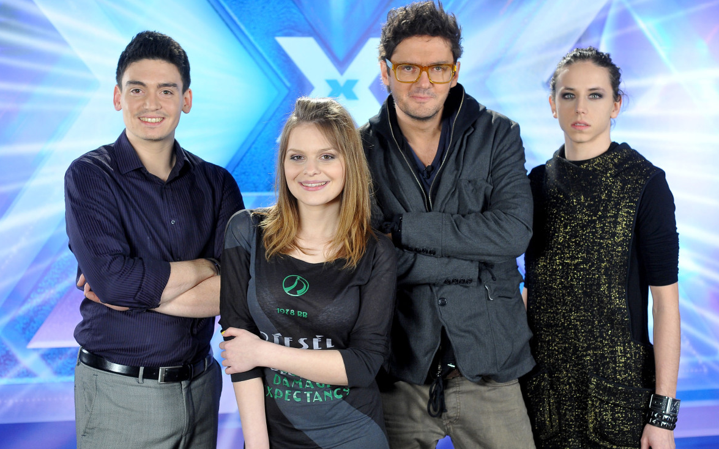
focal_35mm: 52
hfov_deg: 38.9
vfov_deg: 24.9
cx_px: 359
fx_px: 1019
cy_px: 231
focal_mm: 50
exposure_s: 1/125
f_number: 4.5
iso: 1600
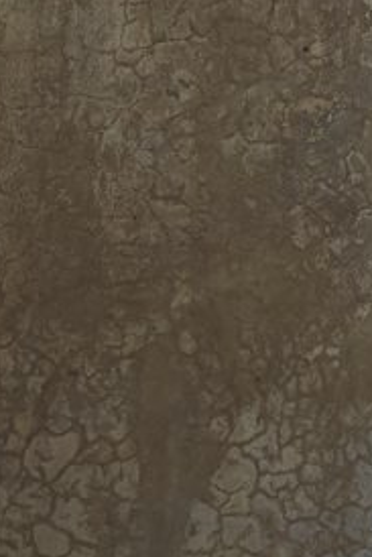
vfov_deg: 3.3
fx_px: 9597
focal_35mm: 620
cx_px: 613
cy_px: -331
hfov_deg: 2.2
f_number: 6.3
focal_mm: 85
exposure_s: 1/1000
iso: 250
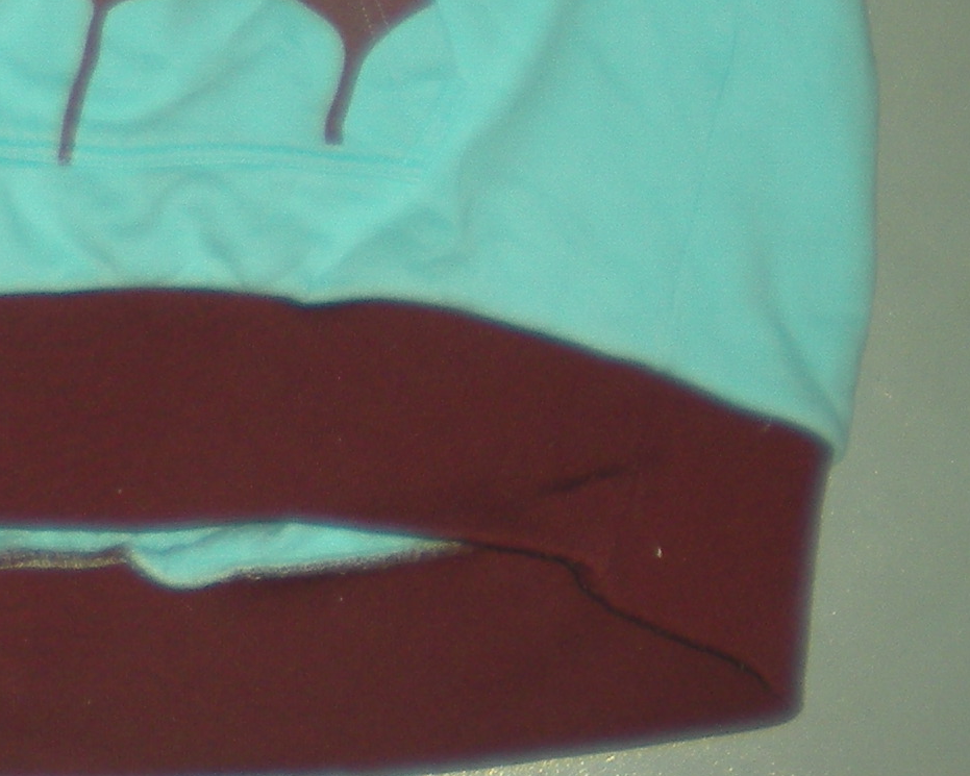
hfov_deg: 14.5
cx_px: -43
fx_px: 3732
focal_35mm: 130
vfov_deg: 11.3
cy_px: -427
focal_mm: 6.3
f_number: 3.1
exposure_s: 1/60
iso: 73
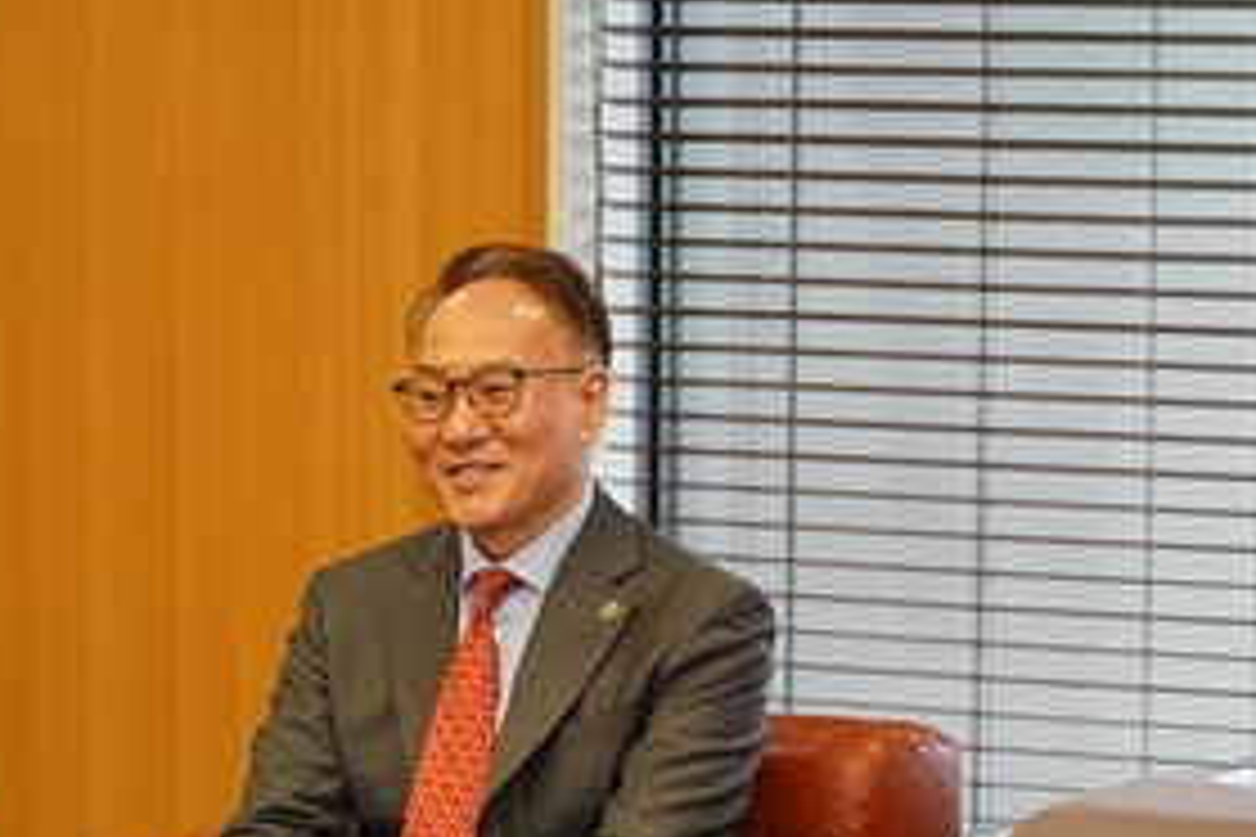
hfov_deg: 10.9
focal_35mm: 188
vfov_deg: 7.3
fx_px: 6559
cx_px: 482
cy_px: 673
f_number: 4
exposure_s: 1/320
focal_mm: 105
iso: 2000
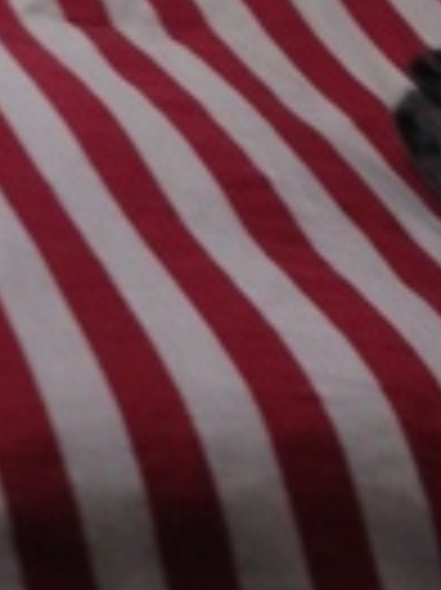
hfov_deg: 7.4
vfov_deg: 9.2
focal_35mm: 194
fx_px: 3301
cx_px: -351
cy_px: -811
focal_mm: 4.12
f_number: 2.4
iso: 80
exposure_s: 1/120
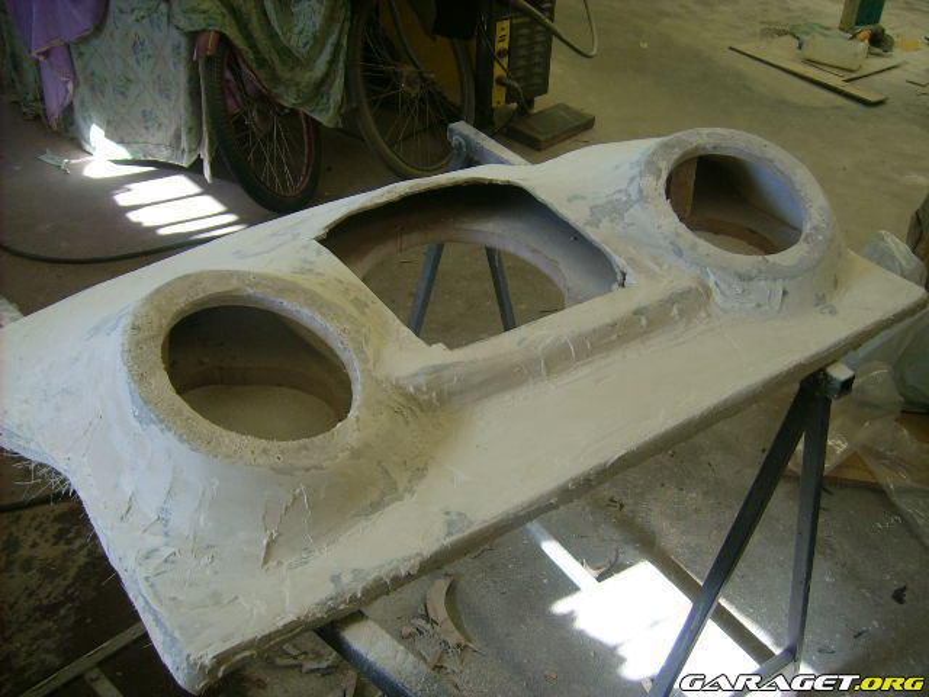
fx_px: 939
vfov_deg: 40.7
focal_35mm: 35
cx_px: 464
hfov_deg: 52.6
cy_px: 348
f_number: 2.8
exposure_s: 1/54
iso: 50
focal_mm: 5.95
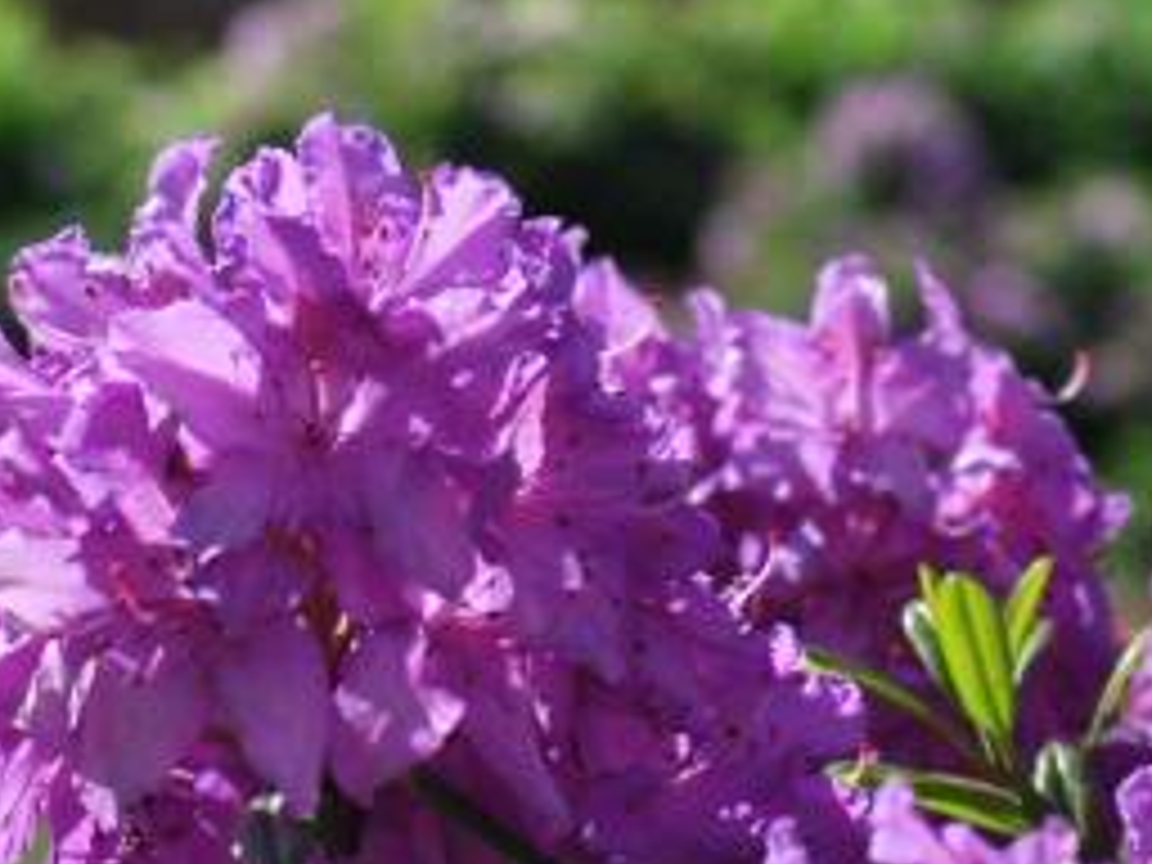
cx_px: 558
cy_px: -338
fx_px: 7935
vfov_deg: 6.2
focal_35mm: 238
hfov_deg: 8.3
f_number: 6.3
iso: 100
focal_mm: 55
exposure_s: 1/400
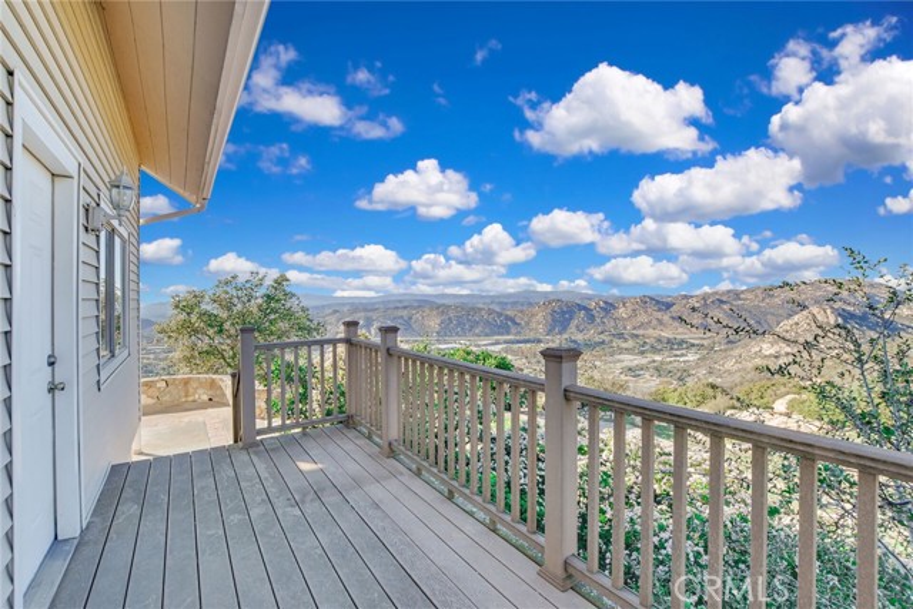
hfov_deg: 100.4
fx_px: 380
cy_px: 304
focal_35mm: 15
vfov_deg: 77.4
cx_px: 456
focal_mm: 10
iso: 1250
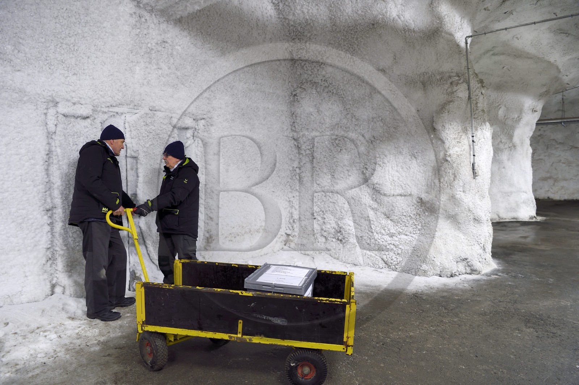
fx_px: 418
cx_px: 290
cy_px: 192
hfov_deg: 69.4
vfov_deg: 49.5
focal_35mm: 26
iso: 800
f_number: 3.5
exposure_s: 1/40
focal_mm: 26
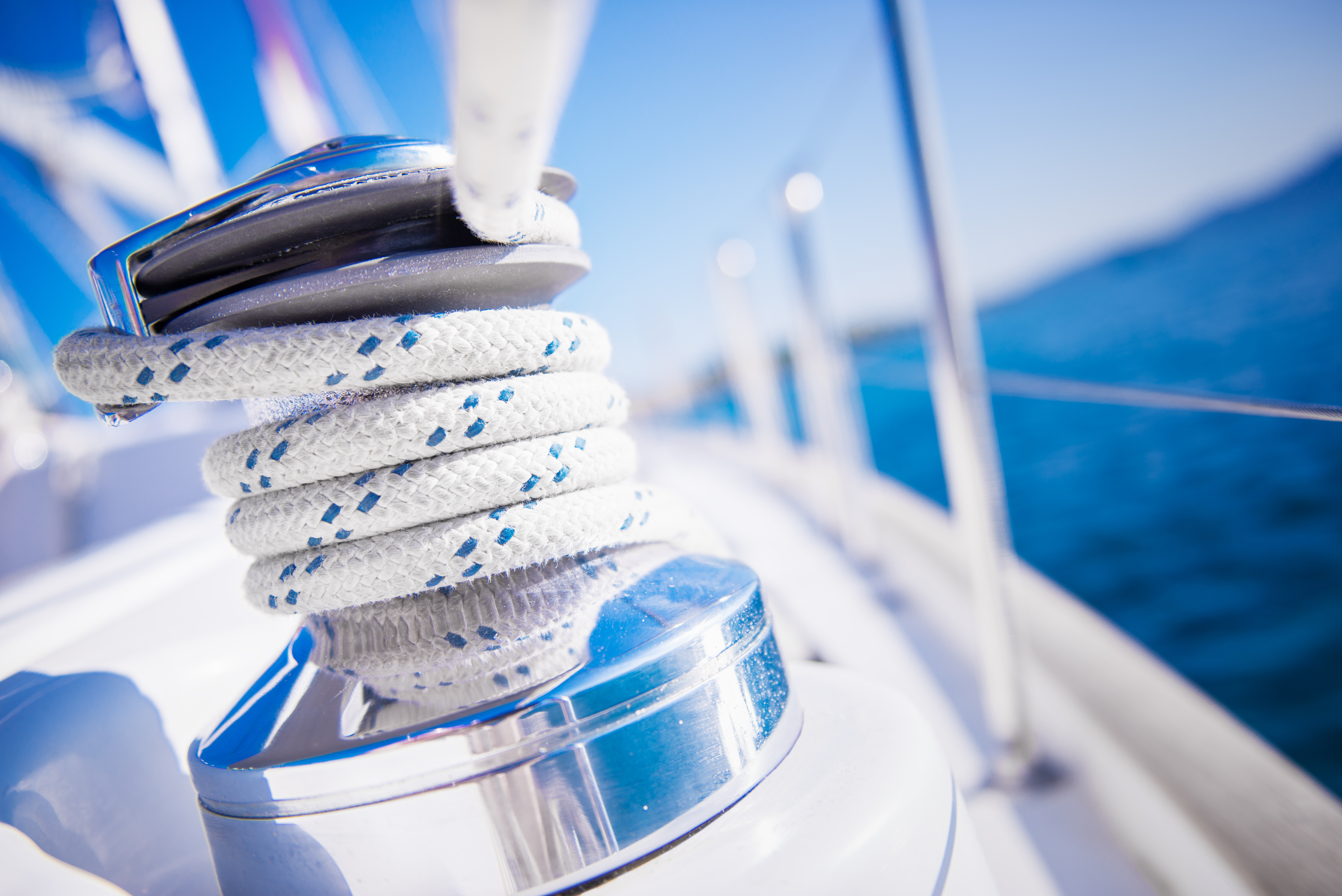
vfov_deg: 41.1
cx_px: 671
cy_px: 448
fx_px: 1193
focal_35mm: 32
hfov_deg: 58.7
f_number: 2.8
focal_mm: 32
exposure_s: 1/2000
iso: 100
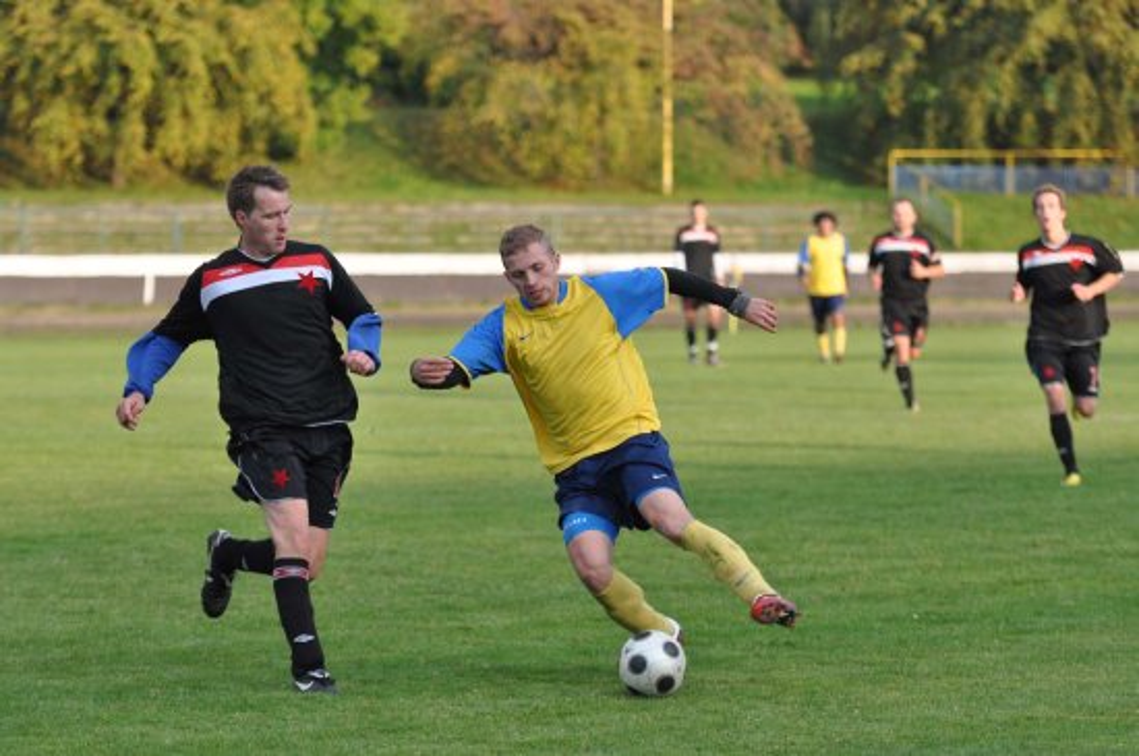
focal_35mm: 195
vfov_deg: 7.0
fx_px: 6160
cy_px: 378
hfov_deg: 10.6
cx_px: 570
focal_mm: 130
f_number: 4
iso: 400
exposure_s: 1/1000
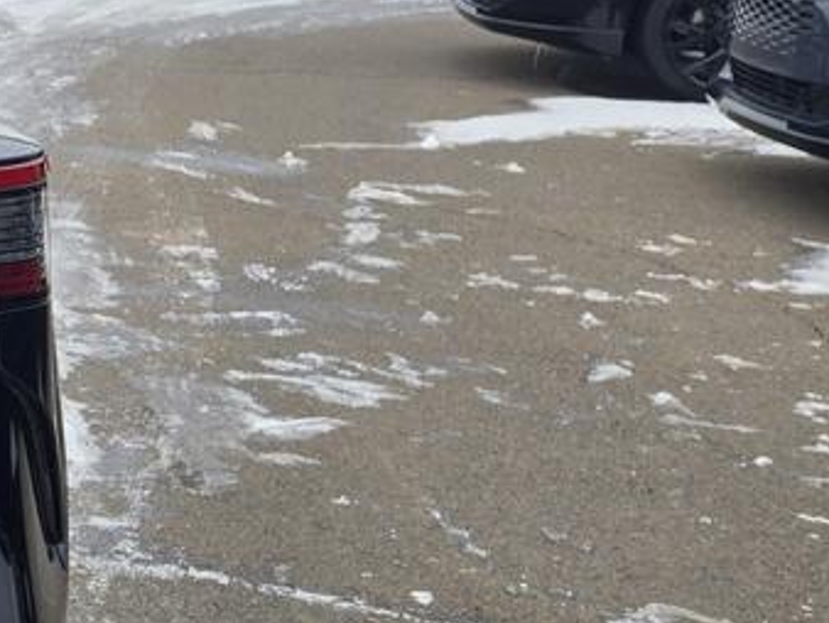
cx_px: -719
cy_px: 312
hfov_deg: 17.6
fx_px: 2085
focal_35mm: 87
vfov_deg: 17.0
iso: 25
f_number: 1.8
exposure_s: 1/338
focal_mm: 5.4
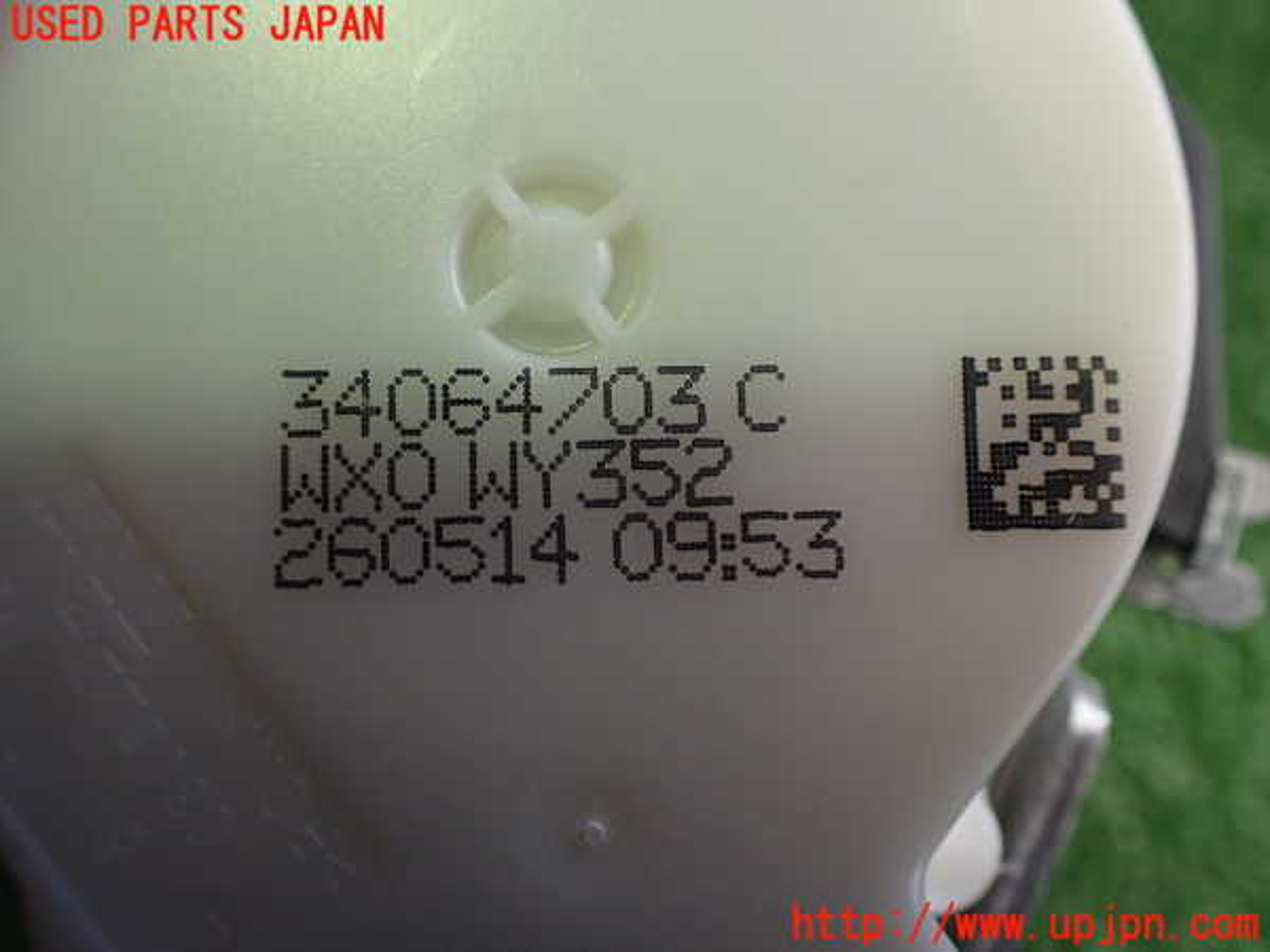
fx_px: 1101
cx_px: 635
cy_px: 476
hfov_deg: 60.0
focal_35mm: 30
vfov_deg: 46.8
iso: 400
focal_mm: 5.4
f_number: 2.3
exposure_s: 1/125
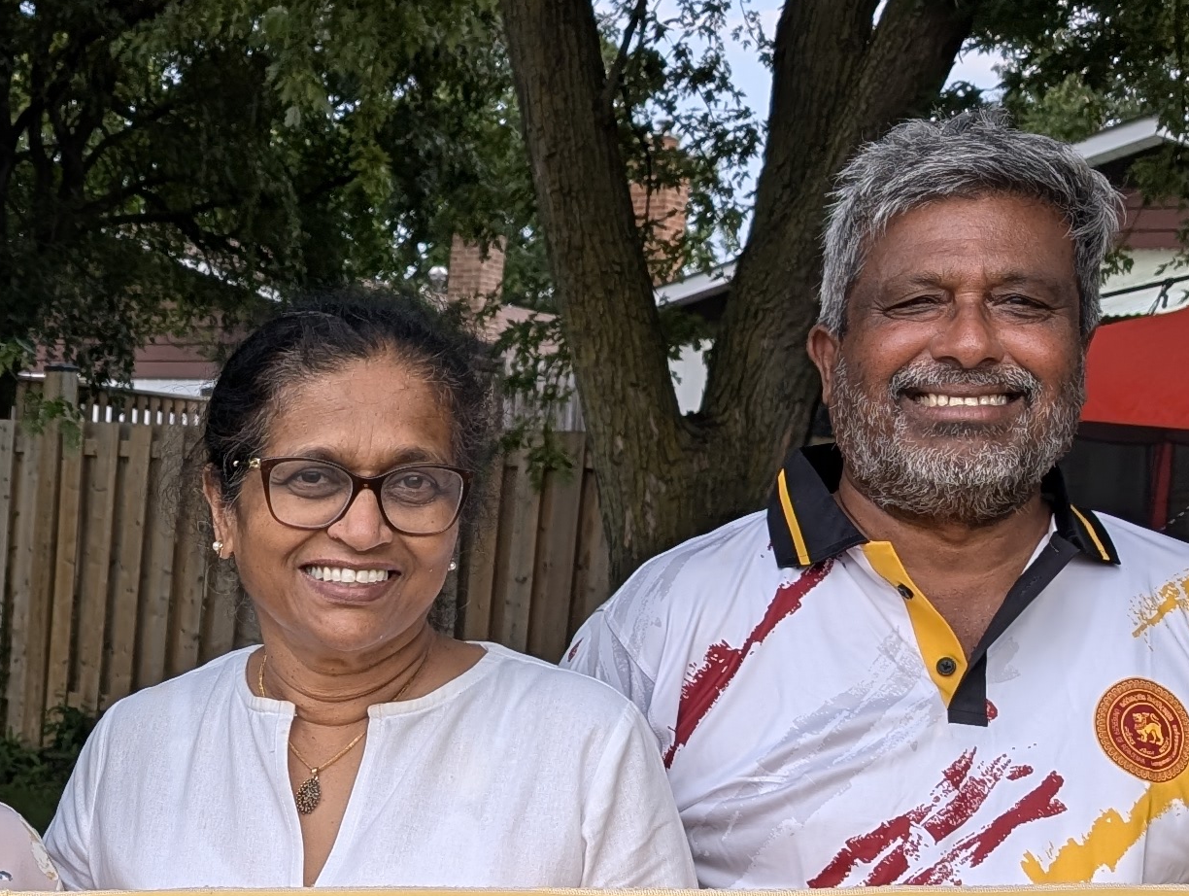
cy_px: 799
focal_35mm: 80
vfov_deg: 18.2
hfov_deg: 23.0
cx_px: -104
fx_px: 2752
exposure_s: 1/327
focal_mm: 6.9
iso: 17
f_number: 1.68
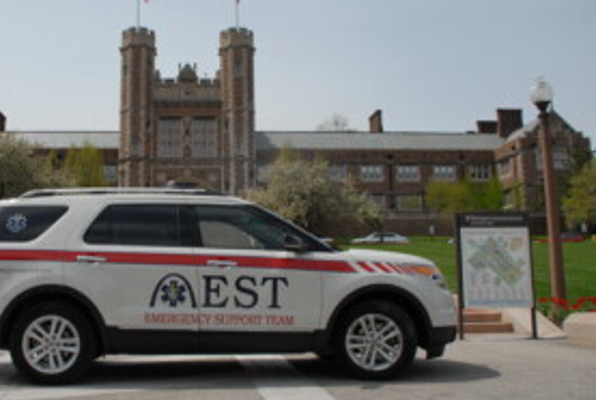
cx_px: 202
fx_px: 647
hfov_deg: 48.7
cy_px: 191
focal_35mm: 39
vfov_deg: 34.4
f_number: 5
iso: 160
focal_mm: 18
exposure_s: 1/1250
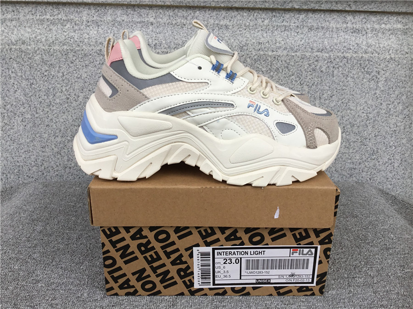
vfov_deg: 45.4
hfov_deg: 58.4
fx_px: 370
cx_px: 206
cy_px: 154
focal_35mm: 31
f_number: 2.4
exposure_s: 1/304
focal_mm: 3.3
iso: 25
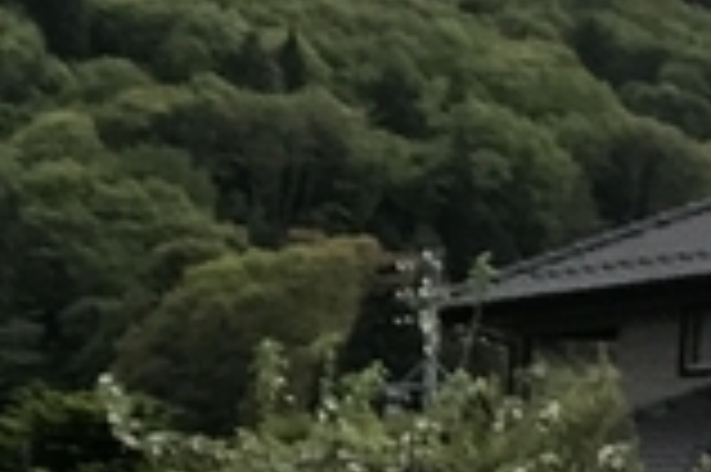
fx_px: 3729
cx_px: -1521
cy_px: 850
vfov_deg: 7.1
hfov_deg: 8.7
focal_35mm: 189
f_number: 1.8
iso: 20
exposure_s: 1/1168
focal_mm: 3.99
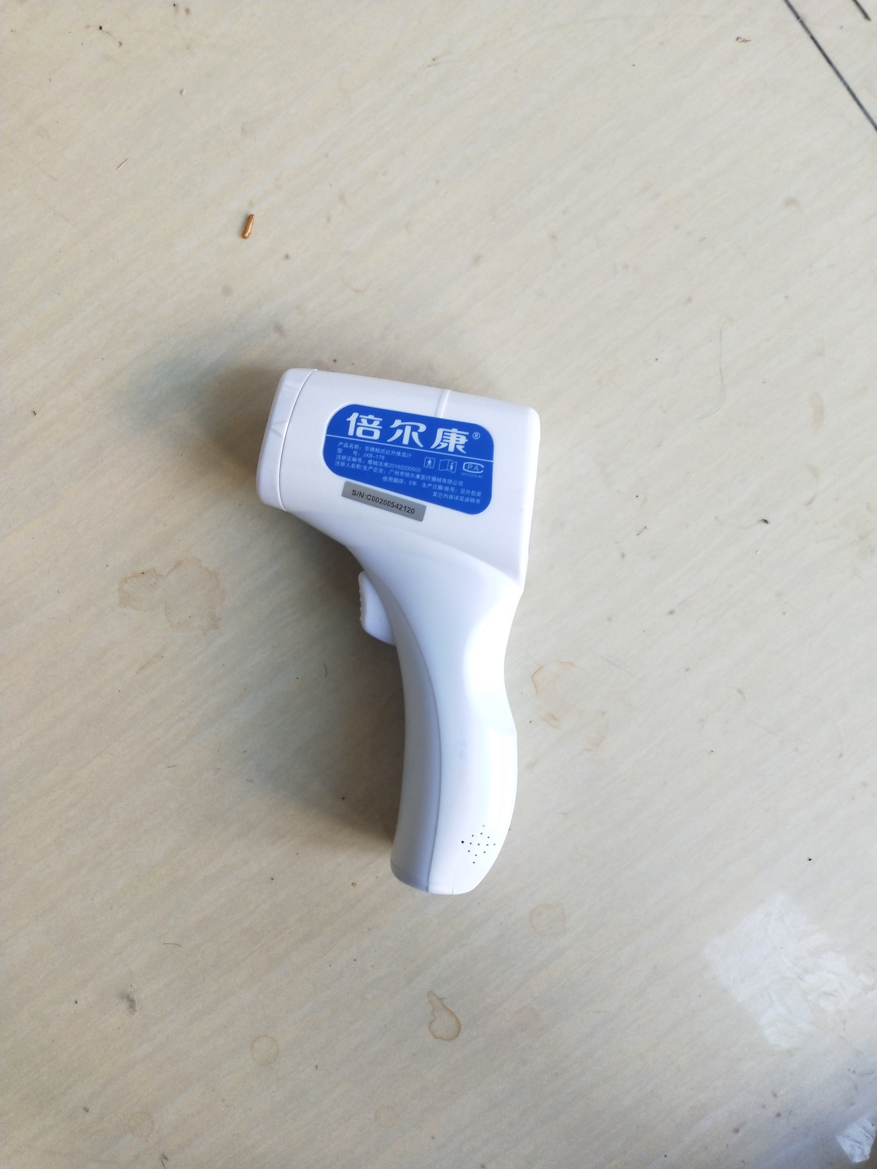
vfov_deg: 73.9
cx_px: 438
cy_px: 584
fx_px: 777
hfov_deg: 58.9
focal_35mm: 23
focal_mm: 3.99
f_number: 1.7
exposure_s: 1/50
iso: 54
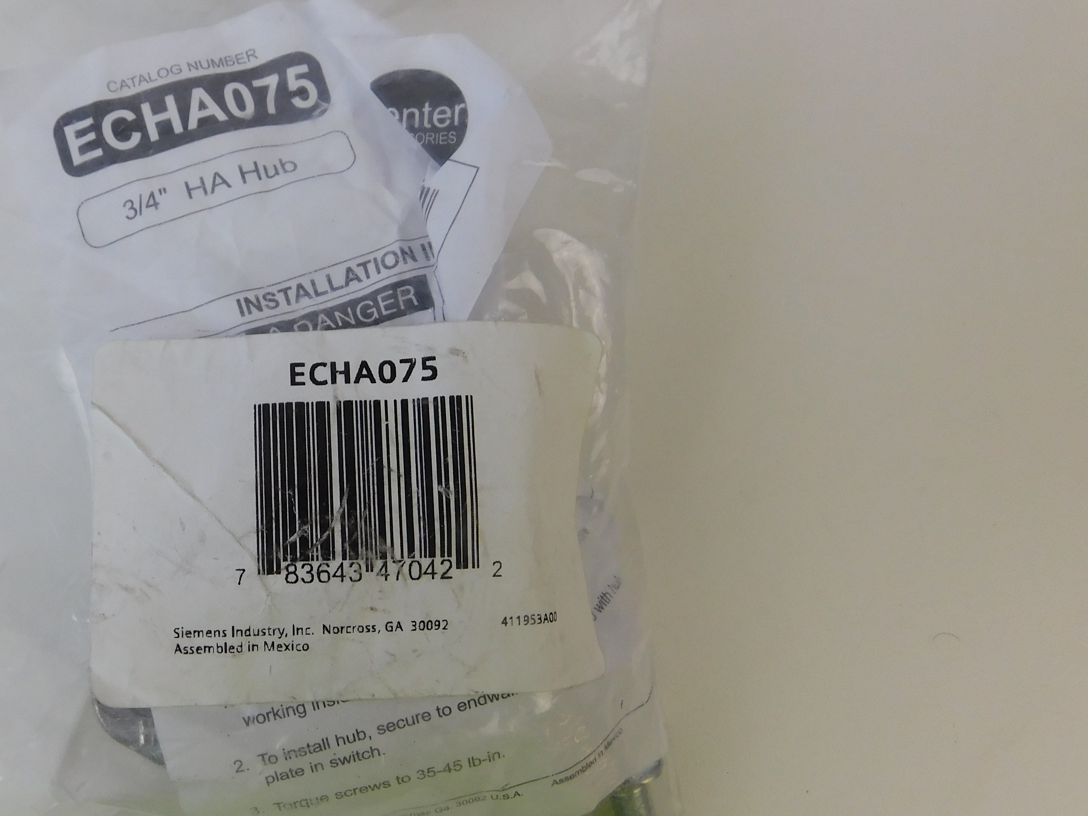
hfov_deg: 49.4
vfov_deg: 39.5
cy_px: 480
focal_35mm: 36
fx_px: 1131
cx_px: 280
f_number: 3
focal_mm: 4
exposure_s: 1/60
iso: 125
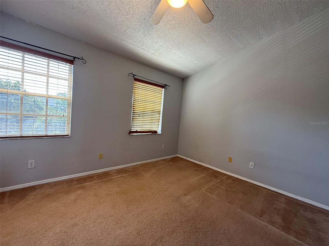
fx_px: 133
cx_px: 164
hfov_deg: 102.1
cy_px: 123
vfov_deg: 85.7
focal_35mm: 14
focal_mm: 2.22
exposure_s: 1/120
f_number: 2.2
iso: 160
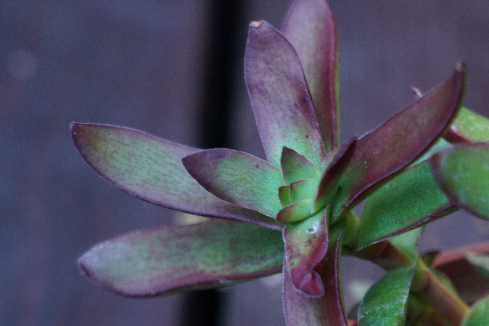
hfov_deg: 11.7
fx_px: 2363
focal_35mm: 174
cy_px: 334
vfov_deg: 7.9
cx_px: 509
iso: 800
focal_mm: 68
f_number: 5.6
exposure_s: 1/2.5
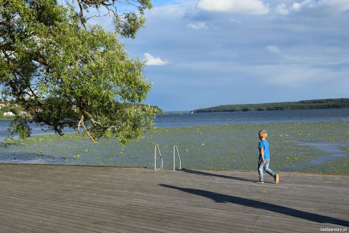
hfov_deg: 46.4
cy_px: 116
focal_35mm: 42
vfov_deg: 31.9
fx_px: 407
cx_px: 174
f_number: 9
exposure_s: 1/320
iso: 200
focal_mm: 28
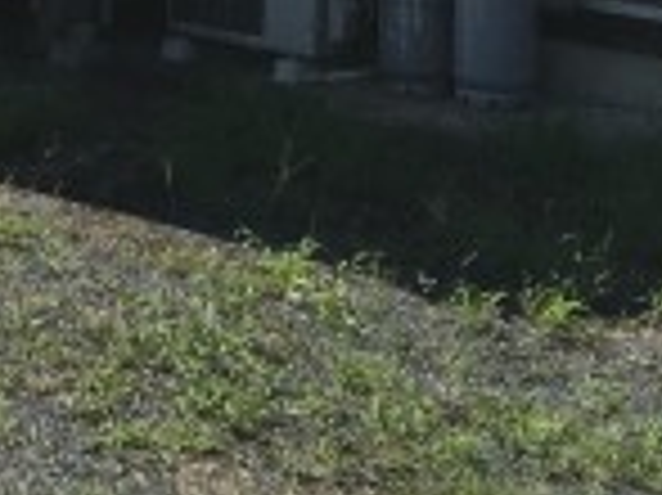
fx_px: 3019
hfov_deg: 12.5
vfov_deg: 8.5
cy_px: -720
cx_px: 189
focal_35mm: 158
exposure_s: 1/2198
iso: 25
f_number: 2.2
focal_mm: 4.15
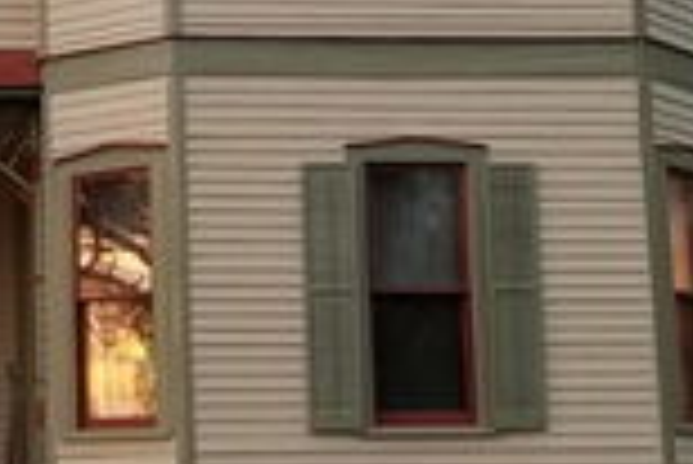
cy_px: 131
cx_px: 99
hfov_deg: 22.2
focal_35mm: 90
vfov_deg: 15.2
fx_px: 1734
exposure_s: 1/40
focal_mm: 4.3
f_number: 1.7
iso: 125
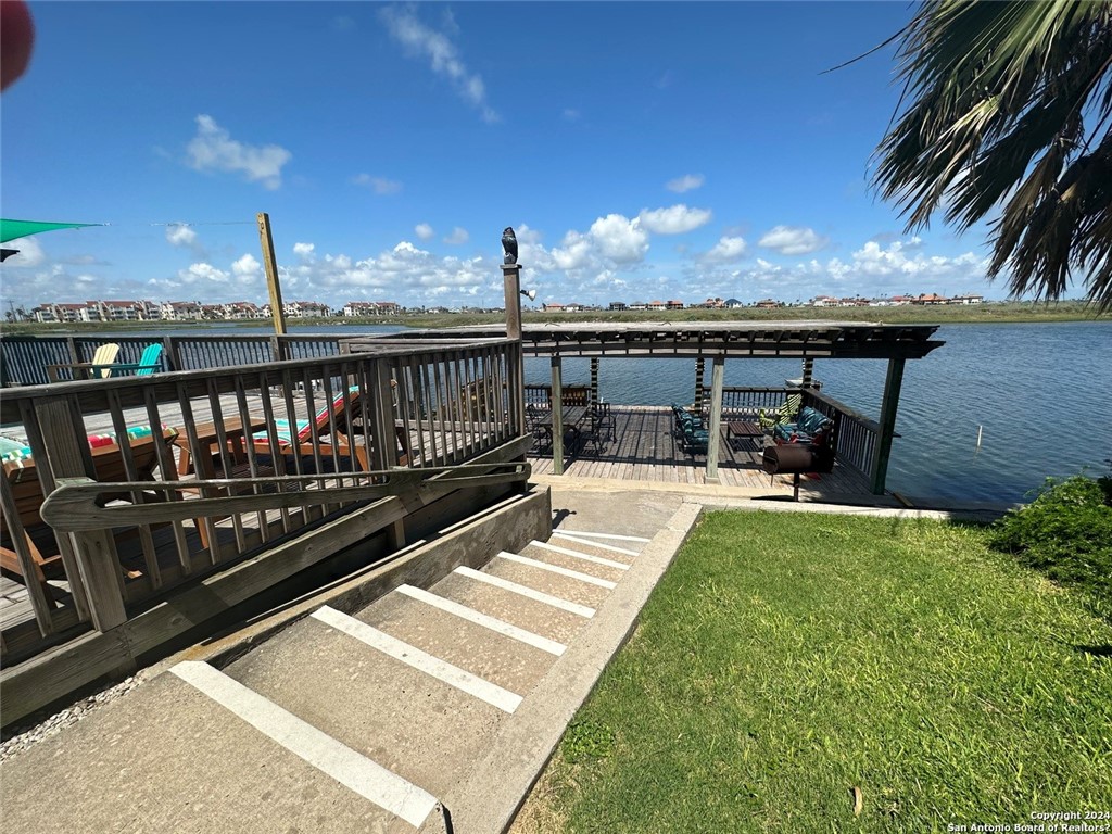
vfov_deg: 85.7
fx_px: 450
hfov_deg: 102.1
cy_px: 417
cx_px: 556
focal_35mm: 14
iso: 50
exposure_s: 1/2747
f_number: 2.2
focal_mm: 2.22
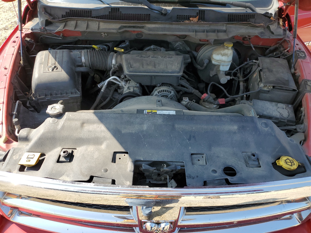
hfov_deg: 67.3
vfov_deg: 53.1
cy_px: 116
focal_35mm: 26
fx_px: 234
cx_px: 156
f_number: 1.5
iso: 50
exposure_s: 1/1000
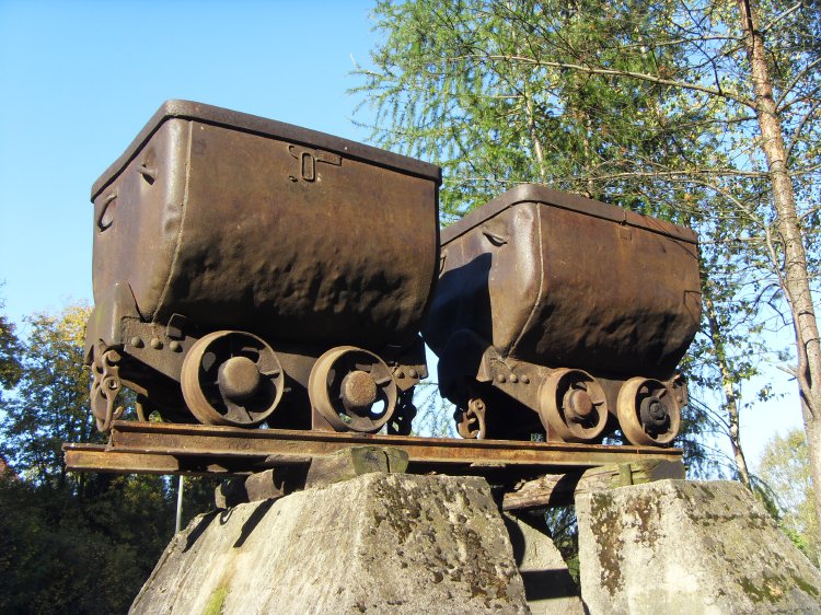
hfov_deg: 47.9
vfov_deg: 36.8
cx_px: 410
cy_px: 308
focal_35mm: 39
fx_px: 925
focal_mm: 6.6
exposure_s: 1/250
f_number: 3.5
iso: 80
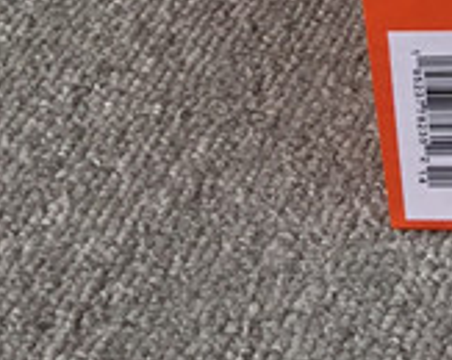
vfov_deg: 8.5
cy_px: -489
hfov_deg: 10.3
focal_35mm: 167
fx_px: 2231
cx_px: 1015
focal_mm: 3.3
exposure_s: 1/252
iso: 25
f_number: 2.4
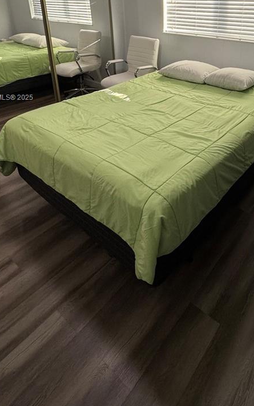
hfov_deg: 47.7
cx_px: 186
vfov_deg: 67.6
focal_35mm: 25
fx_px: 277
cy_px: 98
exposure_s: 1/60
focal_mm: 2.22
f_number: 2.2
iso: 250
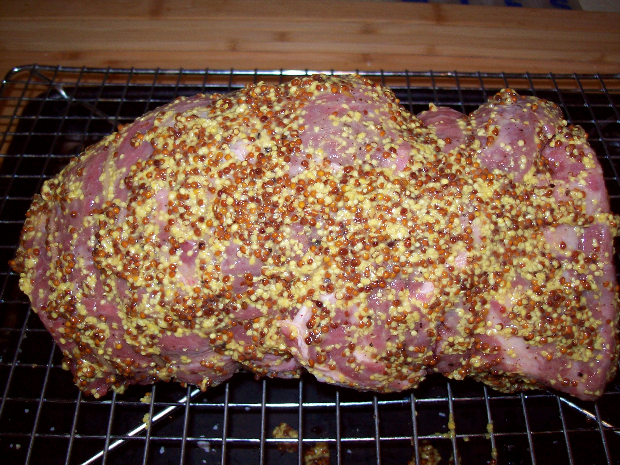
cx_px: 310
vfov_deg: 39.7
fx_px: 645
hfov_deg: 51.4
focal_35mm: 36
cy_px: 232
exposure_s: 1/64
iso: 80
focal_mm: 6
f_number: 2.7
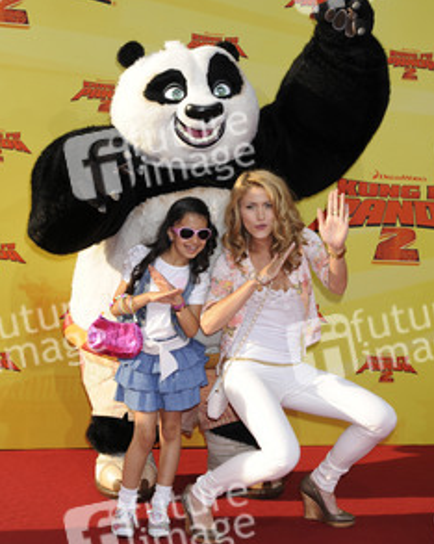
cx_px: 213
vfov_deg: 29.6
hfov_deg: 23.8
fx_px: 1029
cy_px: 249
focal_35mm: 64
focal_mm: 50
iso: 250
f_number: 7.1
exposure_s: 1/250
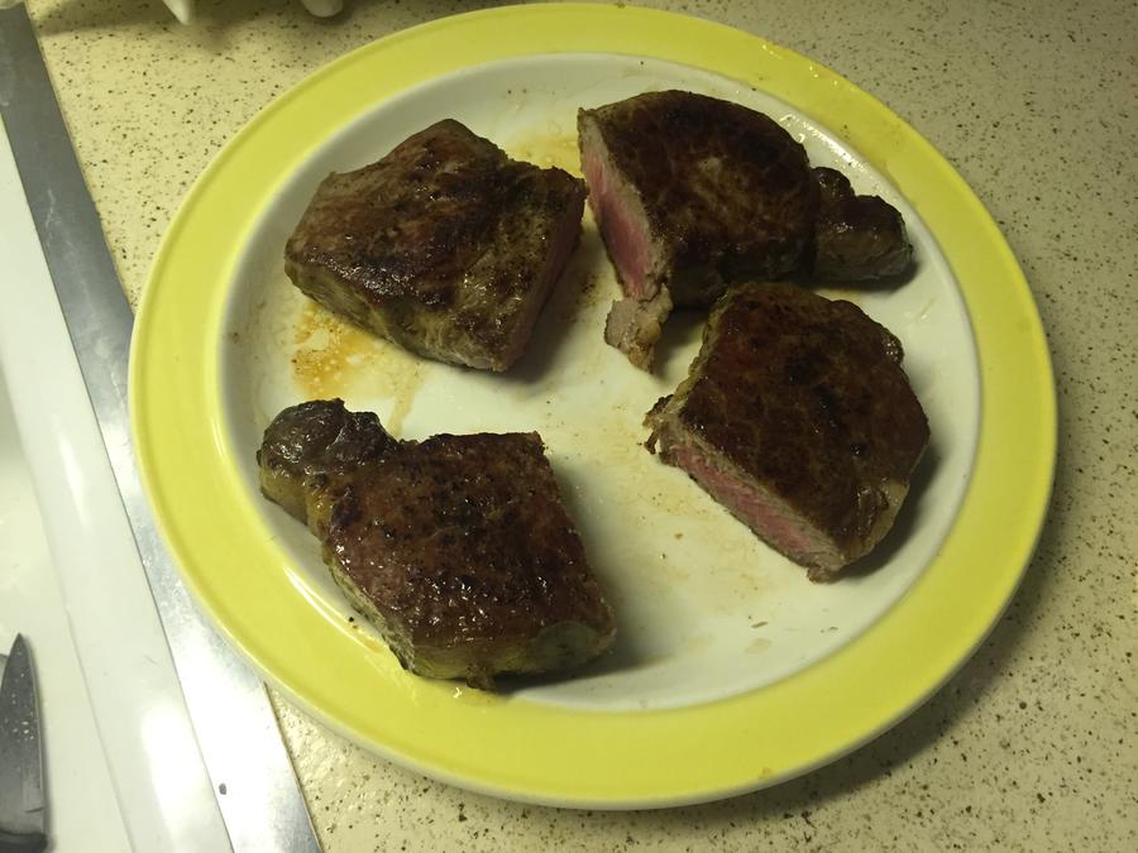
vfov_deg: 48.2
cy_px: 426
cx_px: 569
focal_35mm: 29
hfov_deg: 61.7
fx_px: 953
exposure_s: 1/30
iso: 125
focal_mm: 4.15
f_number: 2.2
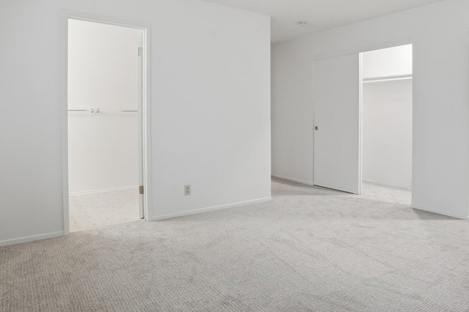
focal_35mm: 25
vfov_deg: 50.3
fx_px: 326
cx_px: 292
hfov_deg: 70.4
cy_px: 104
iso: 400
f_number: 8
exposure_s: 1/30
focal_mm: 16
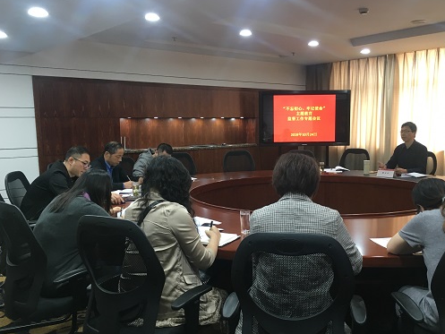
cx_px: 261
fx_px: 450
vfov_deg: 40.7
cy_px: 184
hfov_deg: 52.4
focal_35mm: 35
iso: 100
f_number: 2.2
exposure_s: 1/33
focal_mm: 4.15
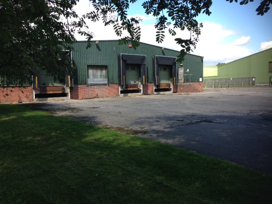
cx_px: 136
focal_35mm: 33
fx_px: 259
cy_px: 102
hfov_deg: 55.4
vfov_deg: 42.9
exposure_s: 1/602
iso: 50
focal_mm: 4.12
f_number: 2.4
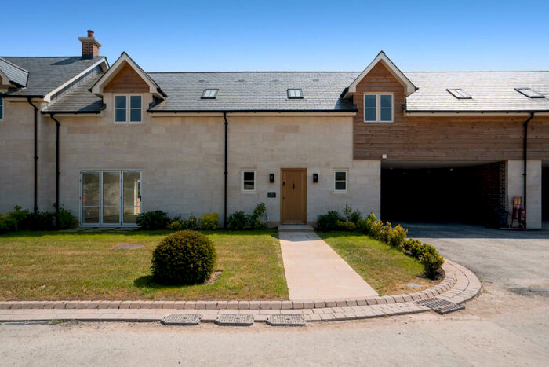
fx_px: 336
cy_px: 184
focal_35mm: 22
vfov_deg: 57.2
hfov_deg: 78.6
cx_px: 274
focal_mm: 22
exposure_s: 1/320
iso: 200
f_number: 11
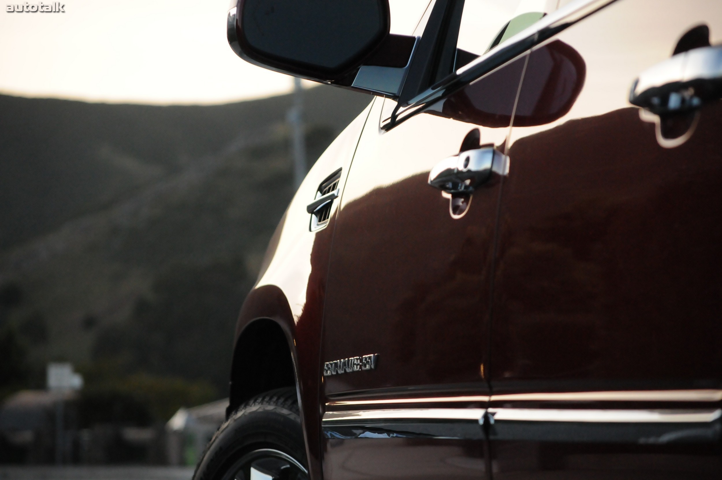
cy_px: 240
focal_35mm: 135
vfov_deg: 10.1
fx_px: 2704
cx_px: 361
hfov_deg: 15.2
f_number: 5
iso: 2000
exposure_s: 1/3200
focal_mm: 90
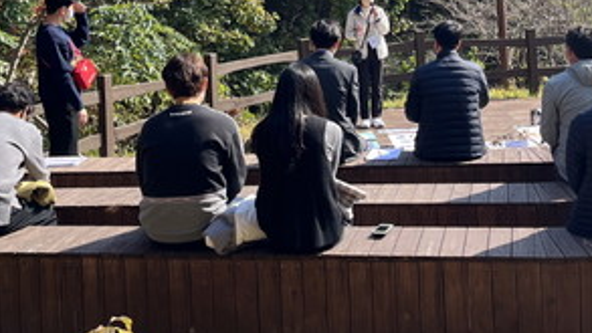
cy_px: -59
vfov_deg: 19.6
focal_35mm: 58
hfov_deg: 35.8
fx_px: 911
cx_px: 378
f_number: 1.6
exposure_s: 1/913
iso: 50
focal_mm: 5.1
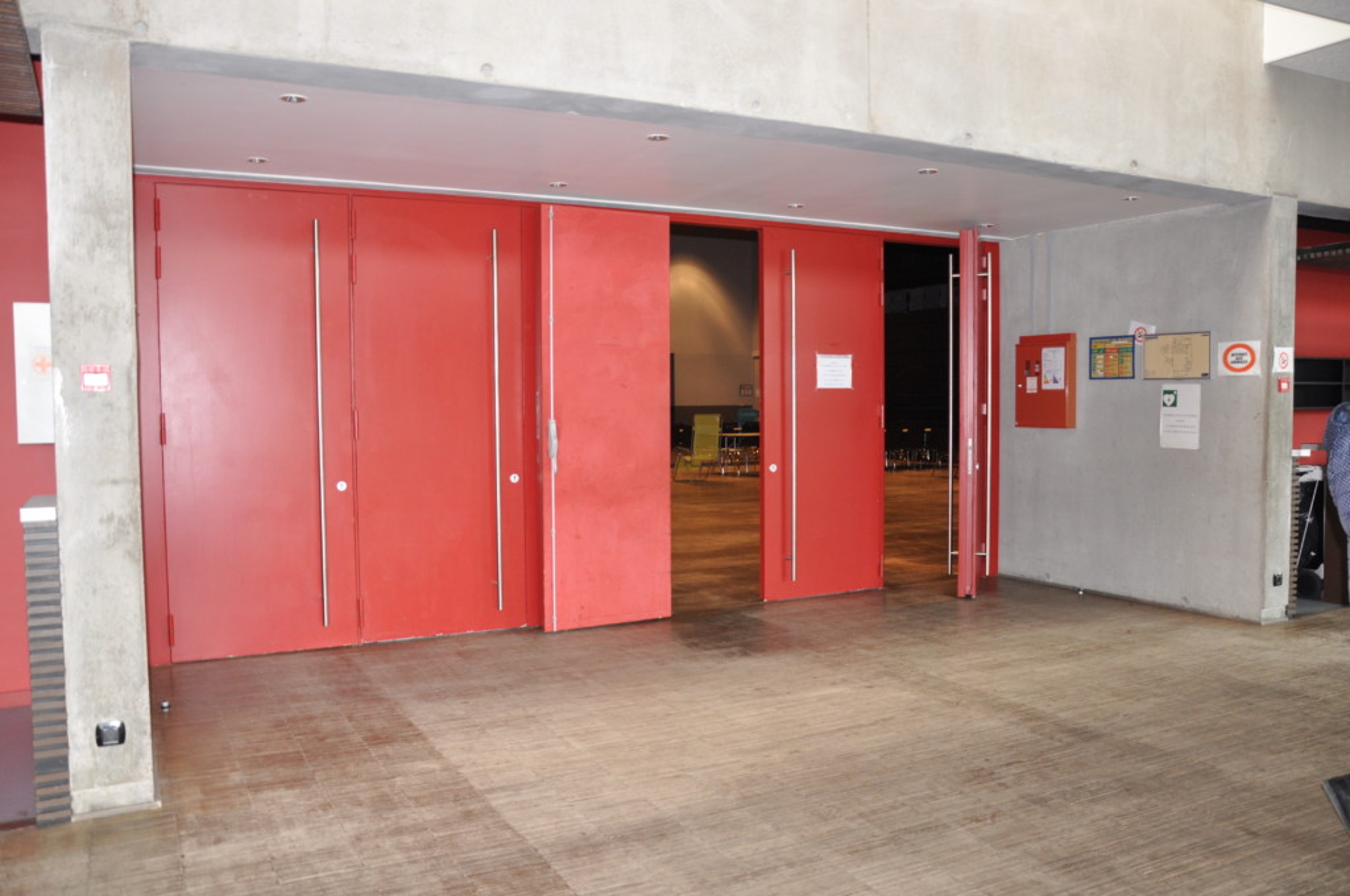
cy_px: 448
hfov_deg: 67.4
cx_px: 675
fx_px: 1011
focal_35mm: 27
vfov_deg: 47.8
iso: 640
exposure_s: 1/60
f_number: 3.8
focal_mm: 18
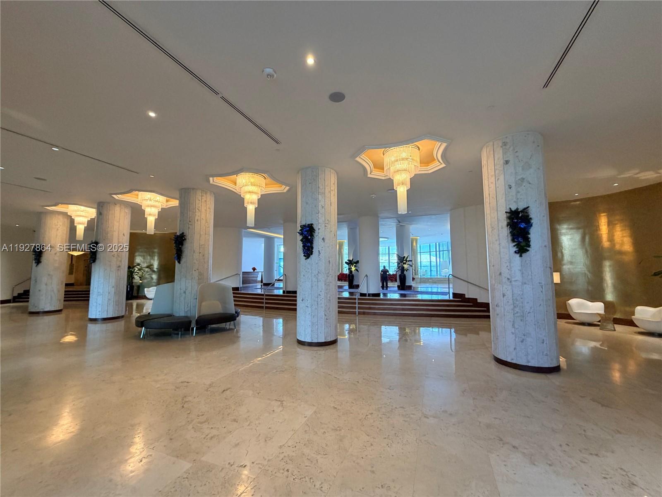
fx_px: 268
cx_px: 331
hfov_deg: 102.1
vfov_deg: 85.7
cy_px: 248
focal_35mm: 14
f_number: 2.2
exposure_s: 1/60
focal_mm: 2.22
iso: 200
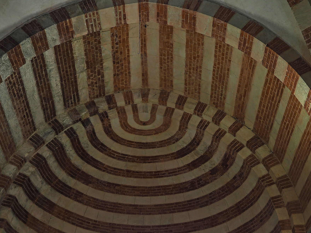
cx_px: 153
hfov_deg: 33.8
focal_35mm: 57
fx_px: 512
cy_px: 152
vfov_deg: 25.5
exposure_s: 1/13
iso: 200
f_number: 2.8
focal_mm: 21
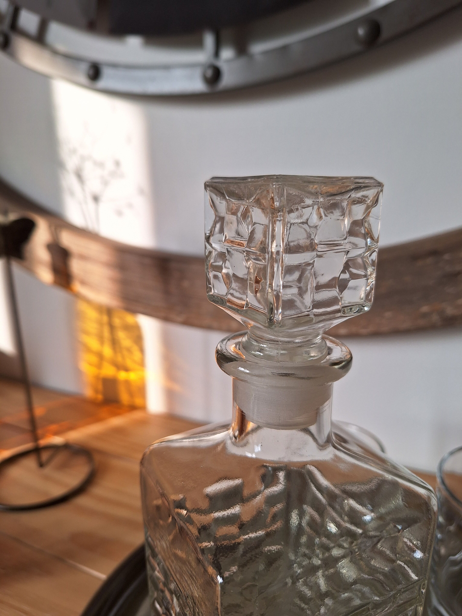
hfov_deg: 58.9
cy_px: 308
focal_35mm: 23
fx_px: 409
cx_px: 231
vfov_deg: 73.9
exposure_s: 1/362
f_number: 1.8
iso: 40
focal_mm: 5.54
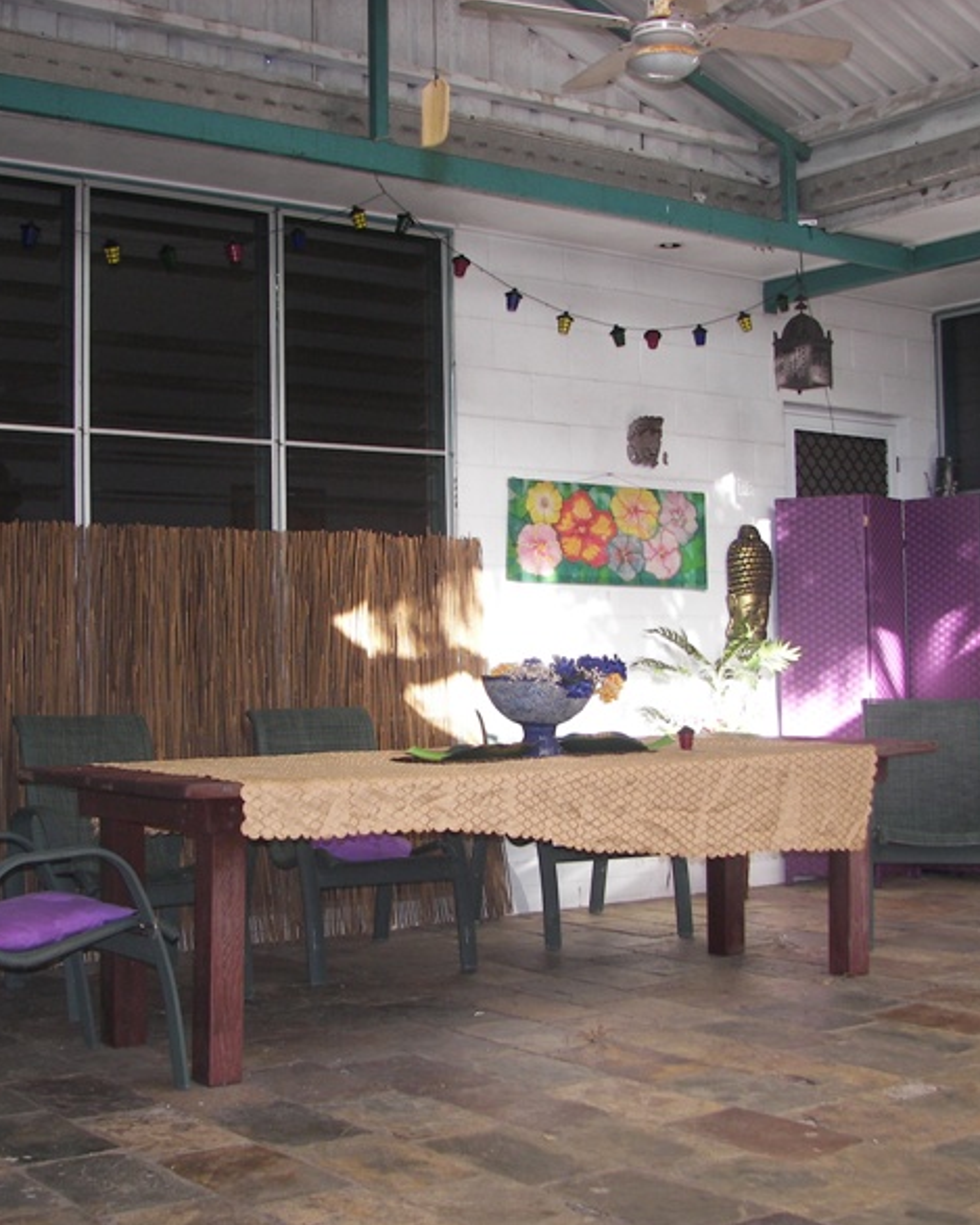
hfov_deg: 31.4
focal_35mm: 48
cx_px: 420
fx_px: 1740
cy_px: 623
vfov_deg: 38.8
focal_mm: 6
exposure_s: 1/100
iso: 64
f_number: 2.8
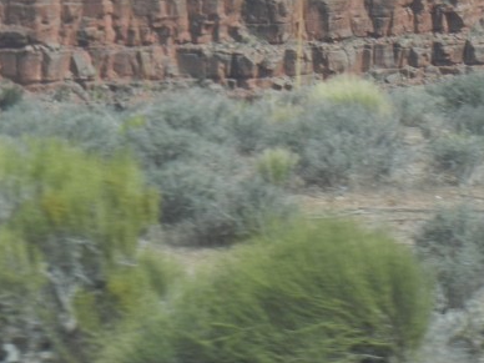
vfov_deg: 5.5
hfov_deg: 7.3
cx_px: 514
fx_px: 3761
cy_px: 25
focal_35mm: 269
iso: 160
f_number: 4.5
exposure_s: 1/273
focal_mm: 18.3
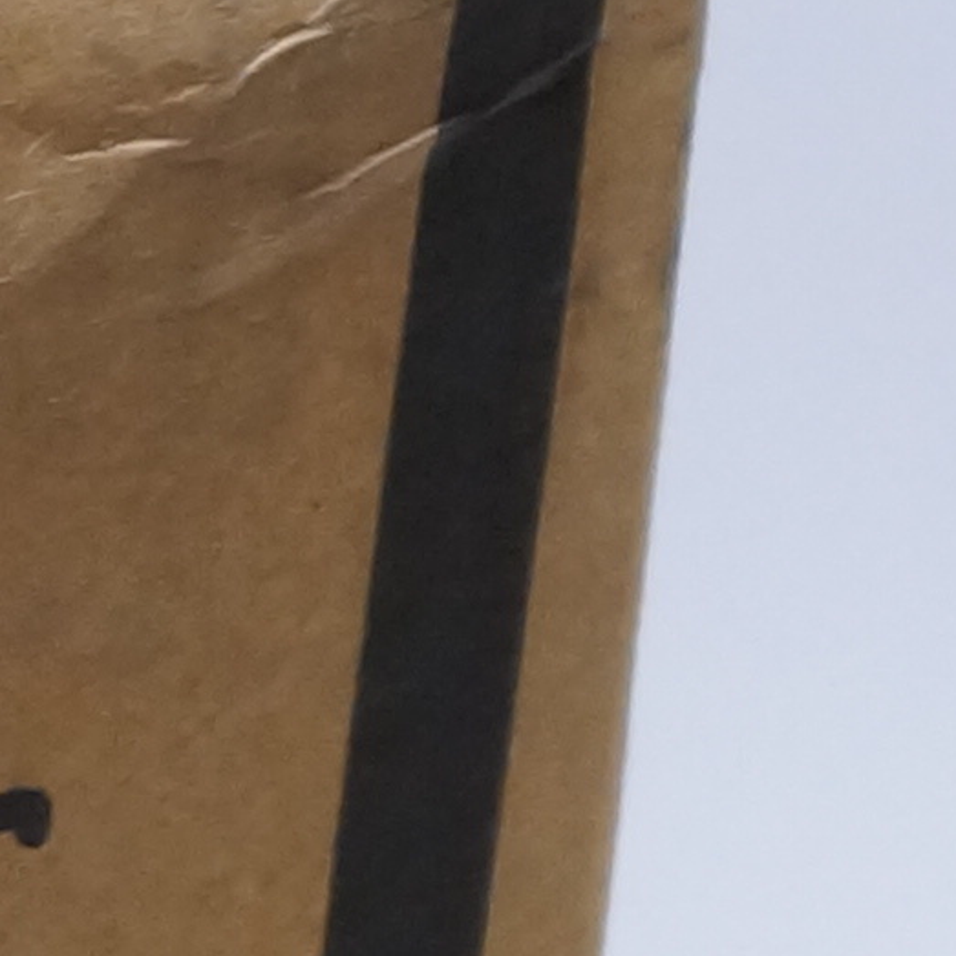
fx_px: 9342
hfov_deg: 5.4
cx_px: -2296
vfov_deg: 5.8
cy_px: 927
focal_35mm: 299
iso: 800
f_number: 4
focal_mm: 25
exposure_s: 1/125
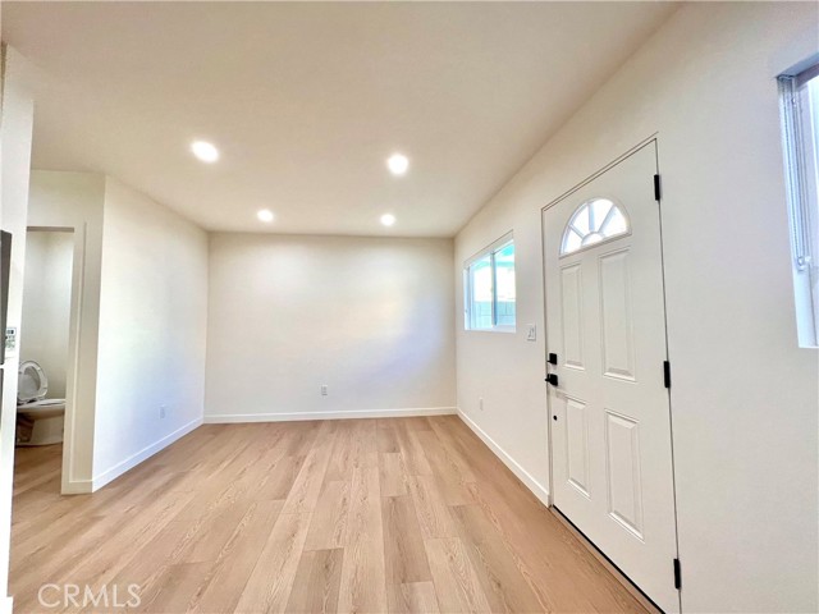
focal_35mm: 13
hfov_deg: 106.2
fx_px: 308
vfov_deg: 89.9
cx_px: 410
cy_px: 307
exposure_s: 1/120
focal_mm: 1.57
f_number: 1.8
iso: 80
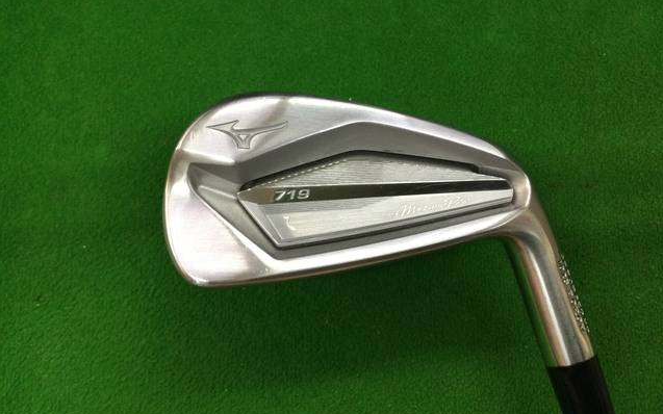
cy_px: 228
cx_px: 332
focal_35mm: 33
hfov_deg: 58.1
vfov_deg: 38.3
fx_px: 596
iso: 64
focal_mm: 3.3
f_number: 2.4
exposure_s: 1/30
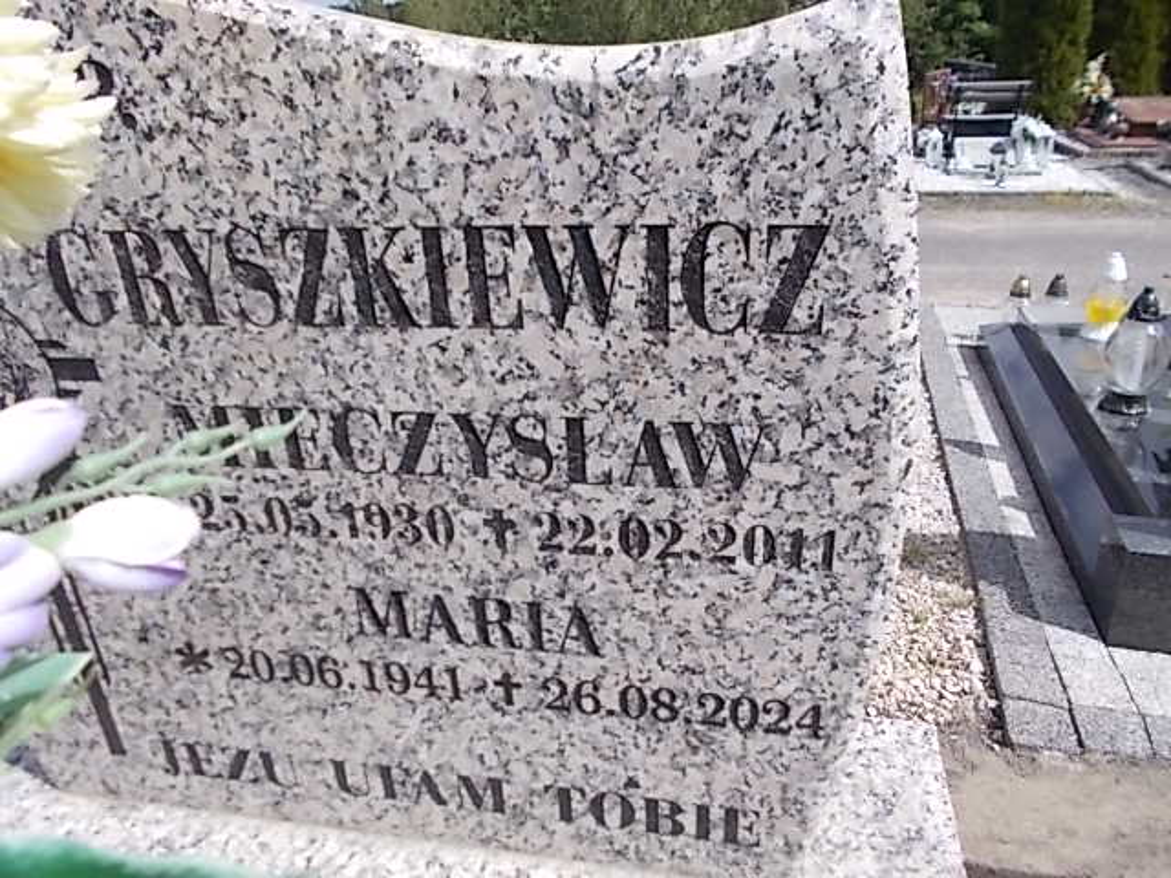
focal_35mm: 26
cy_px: 439
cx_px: 586
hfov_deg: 67.3
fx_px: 880
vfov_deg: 53.1
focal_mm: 4.6
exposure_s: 1/160
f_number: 8
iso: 80
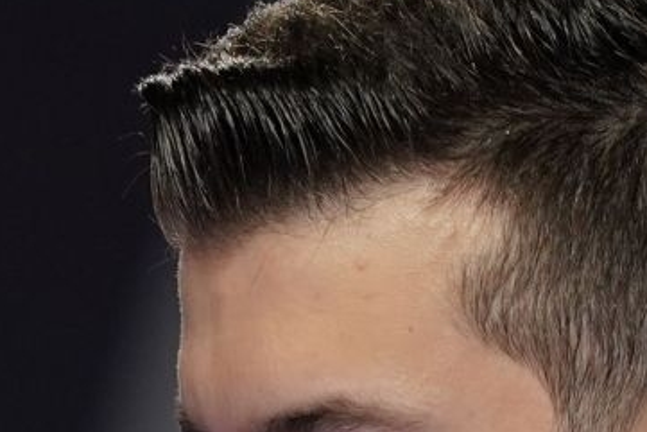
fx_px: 53792
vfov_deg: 0.5
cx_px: -172
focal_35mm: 2992
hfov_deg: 0.7
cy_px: 765
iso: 640
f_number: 2.8
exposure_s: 1/500
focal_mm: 400
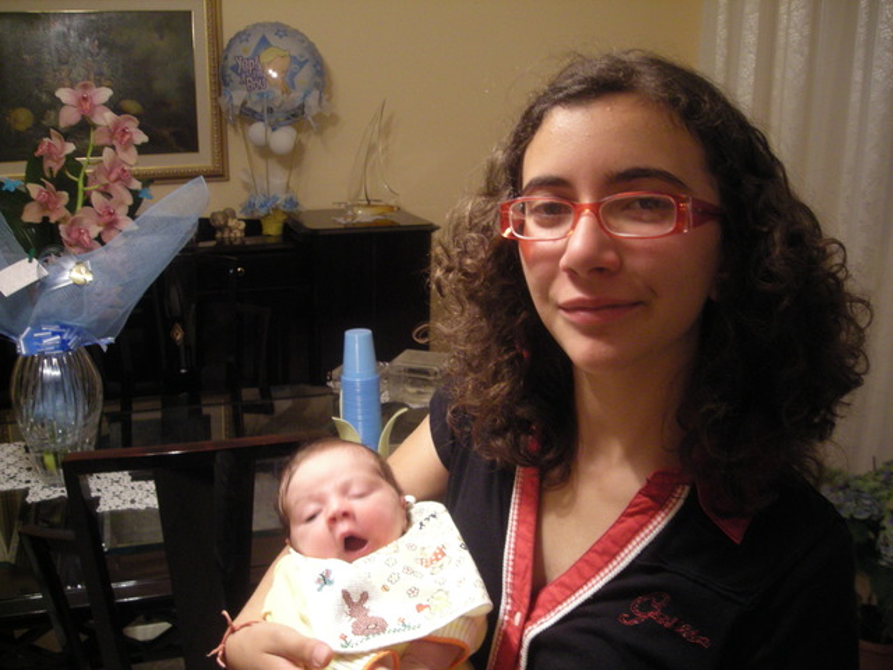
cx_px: 446
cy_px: 335
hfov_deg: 52.6
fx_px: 903
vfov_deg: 40.7
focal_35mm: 35
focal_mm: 5.7
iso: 244
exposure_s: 1/8
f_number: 2.8
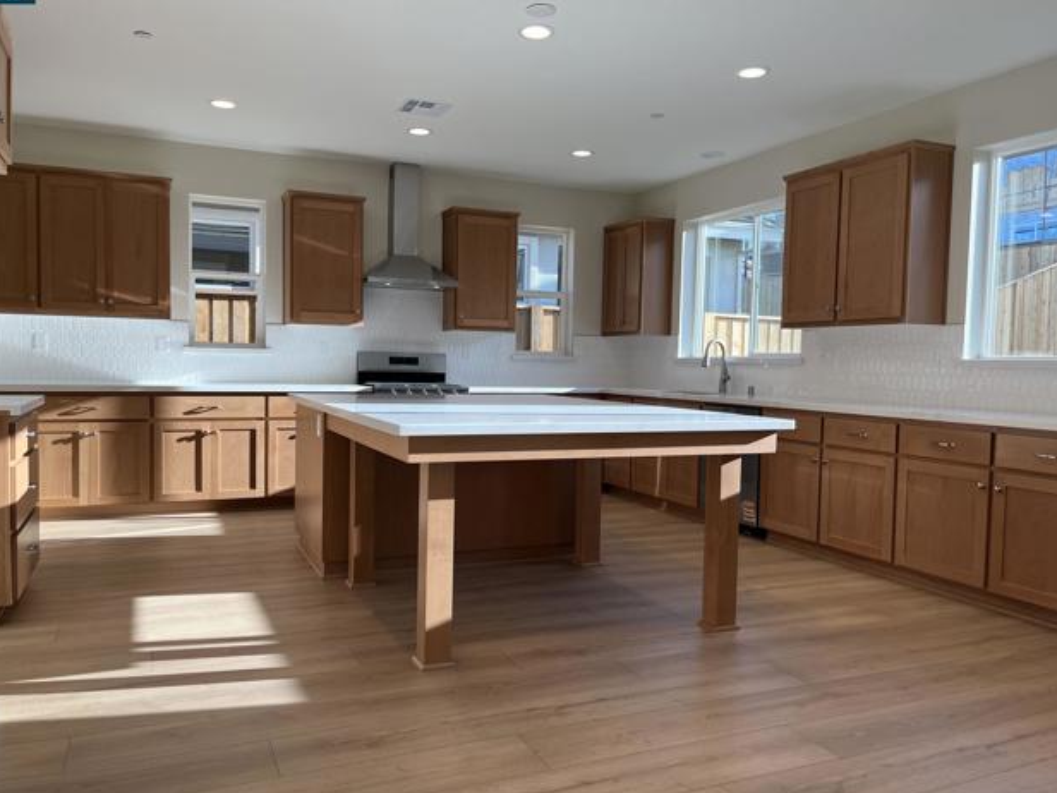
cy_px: 398
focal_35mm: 27
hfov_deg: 65.3
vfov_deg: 51.4
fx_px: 824
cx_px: 513
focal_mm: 5.1
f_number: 1.6
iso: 50
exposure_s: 1/333
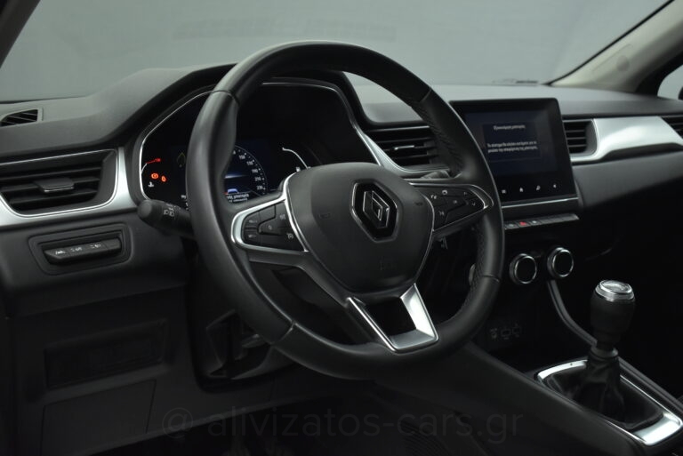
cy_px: 228
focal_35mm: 39
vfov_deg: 34.3
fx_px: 740
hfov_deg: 49.5
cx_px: 342
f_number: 4
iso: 1600
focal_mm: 26
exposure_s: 1/100
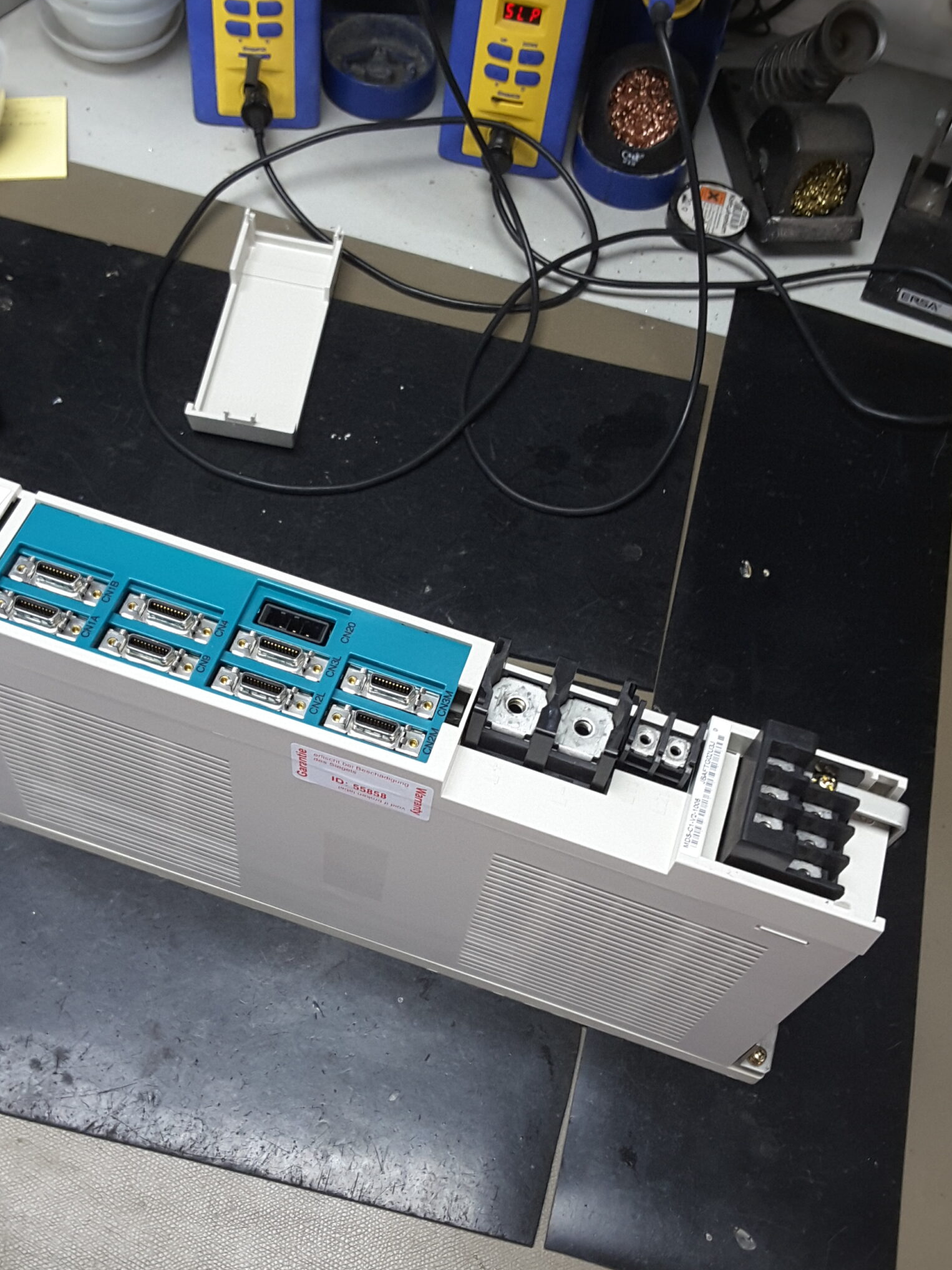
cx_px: 429
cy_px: 700
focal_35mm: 39
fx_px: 1430
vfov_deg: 47.8
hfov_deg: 36.8
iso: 80
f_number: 1.9
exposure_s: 1/33
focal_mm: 2.9
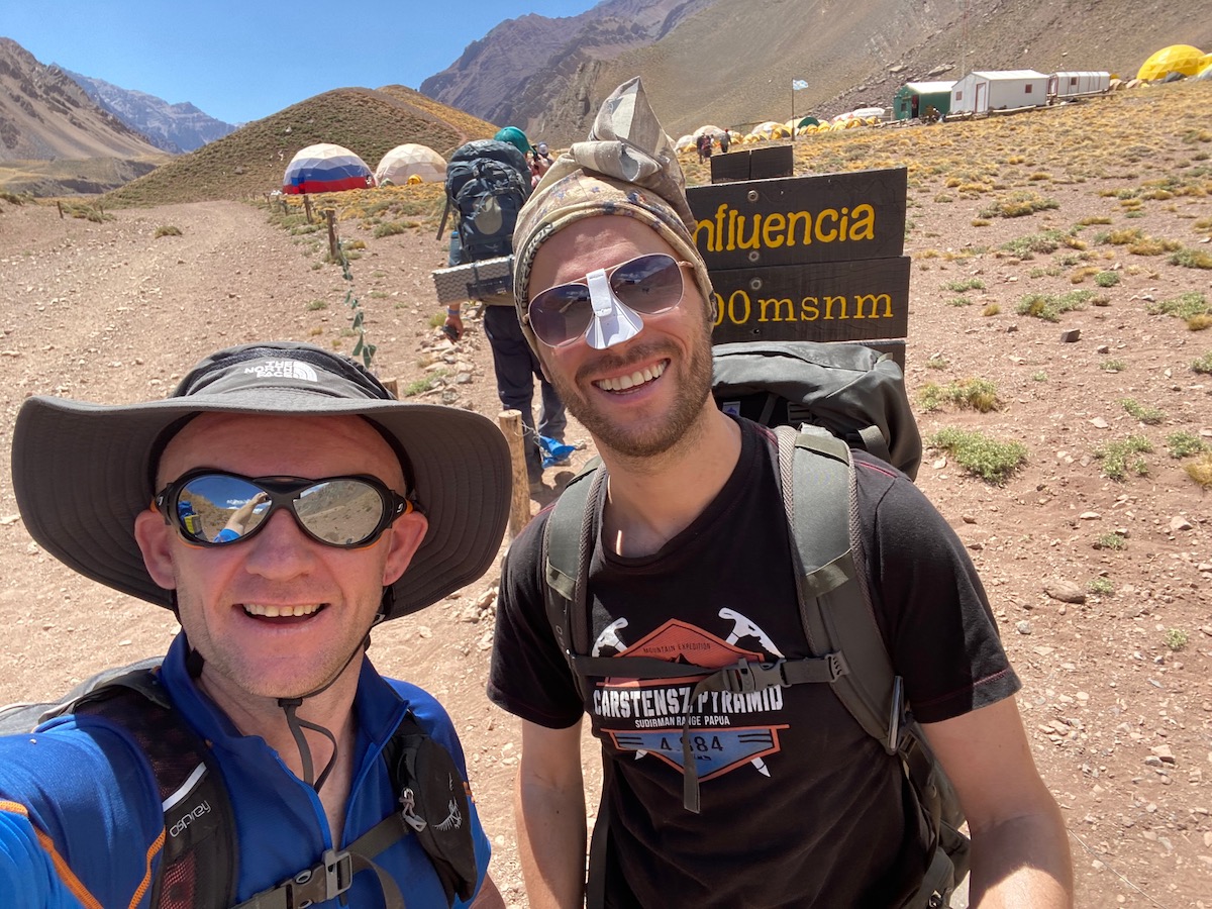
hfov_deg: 73.9
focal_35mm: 23
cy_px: 454
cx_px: 606
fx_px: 805
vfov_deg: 58.9
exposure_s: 1/336
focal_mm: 2.71
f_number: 2.2
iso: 25
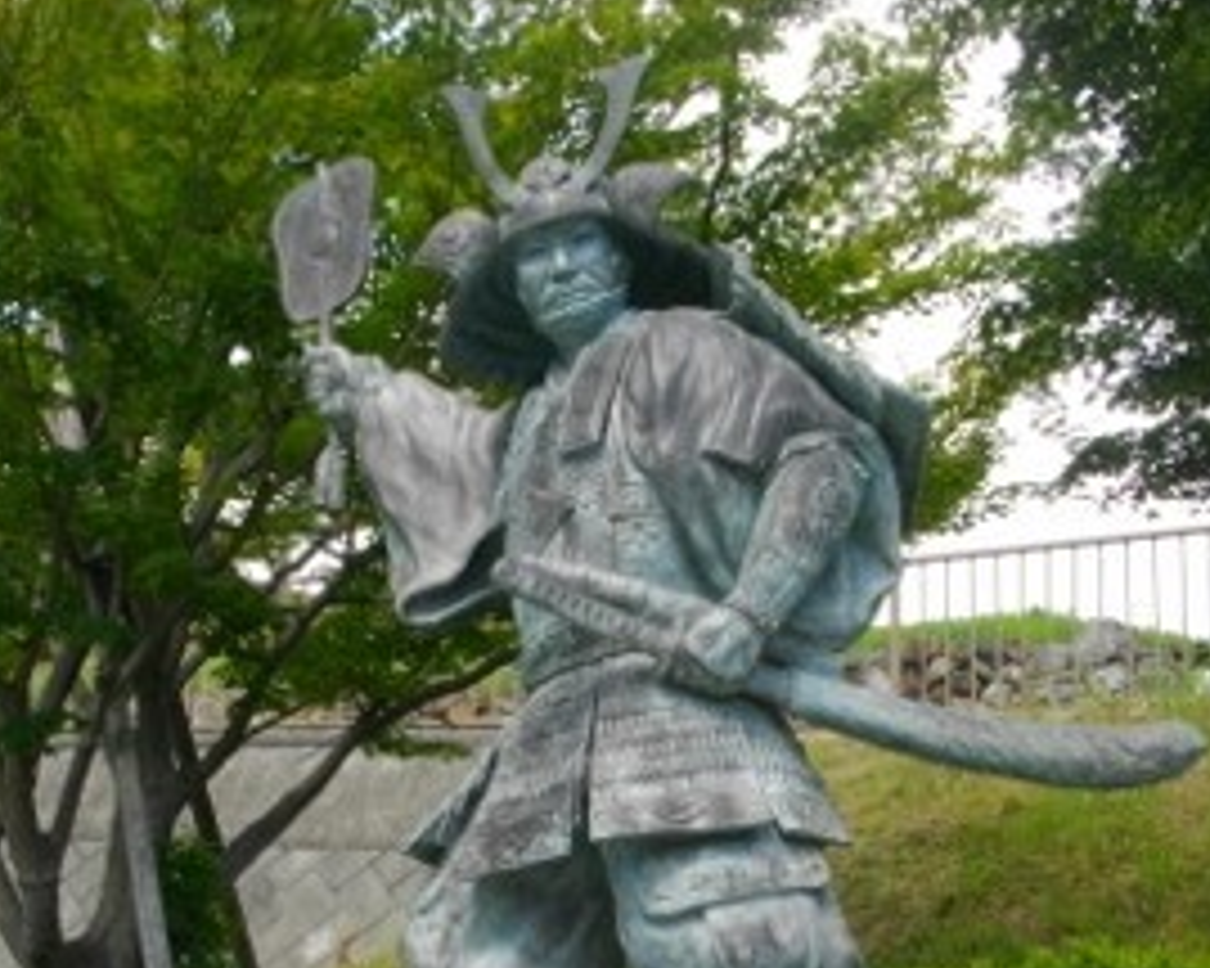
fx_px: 2076
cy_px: 759
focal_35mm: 58
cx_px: 580
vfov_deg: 25.8
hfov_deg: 32.5
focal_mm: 5.7
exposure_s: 1/160
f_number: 5.5
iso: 100
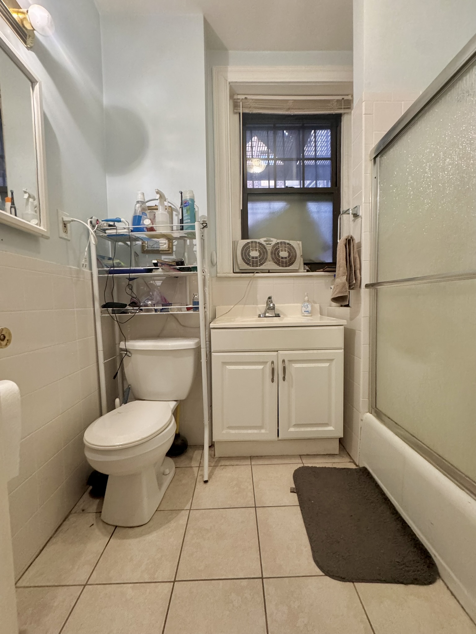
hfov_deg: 85.7
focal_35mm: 14
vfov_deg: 102.1
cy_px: 317
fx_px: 257
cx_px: 238
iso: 500
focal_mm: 2.22
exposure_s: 1/60
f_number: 2.2
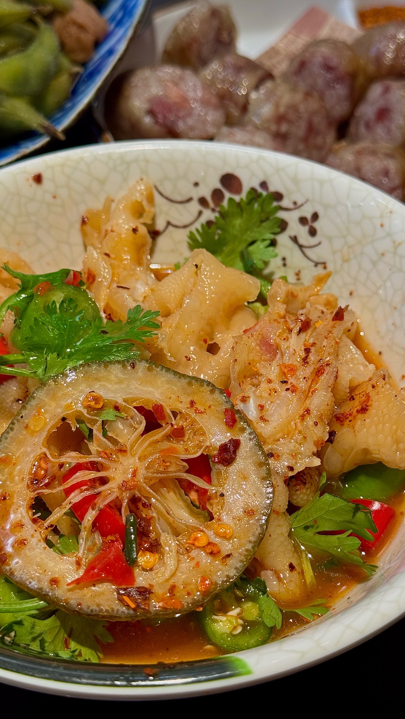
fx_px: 1012
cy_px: 355
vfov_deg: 39.2
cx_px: 195
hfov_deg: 22.6
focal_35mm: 53
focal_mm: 6.76
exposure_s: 1/100
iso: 80
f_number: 1.78
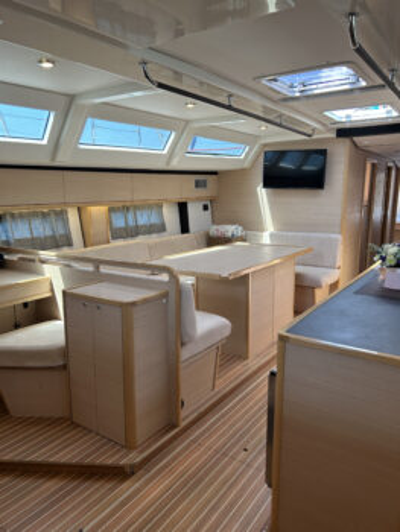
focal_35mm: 26
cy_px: 266
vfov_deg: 67.3
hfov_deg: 53.1
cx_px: 200
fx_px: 400
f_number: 1.5
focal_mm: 5.7
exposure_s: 1/134
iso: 50
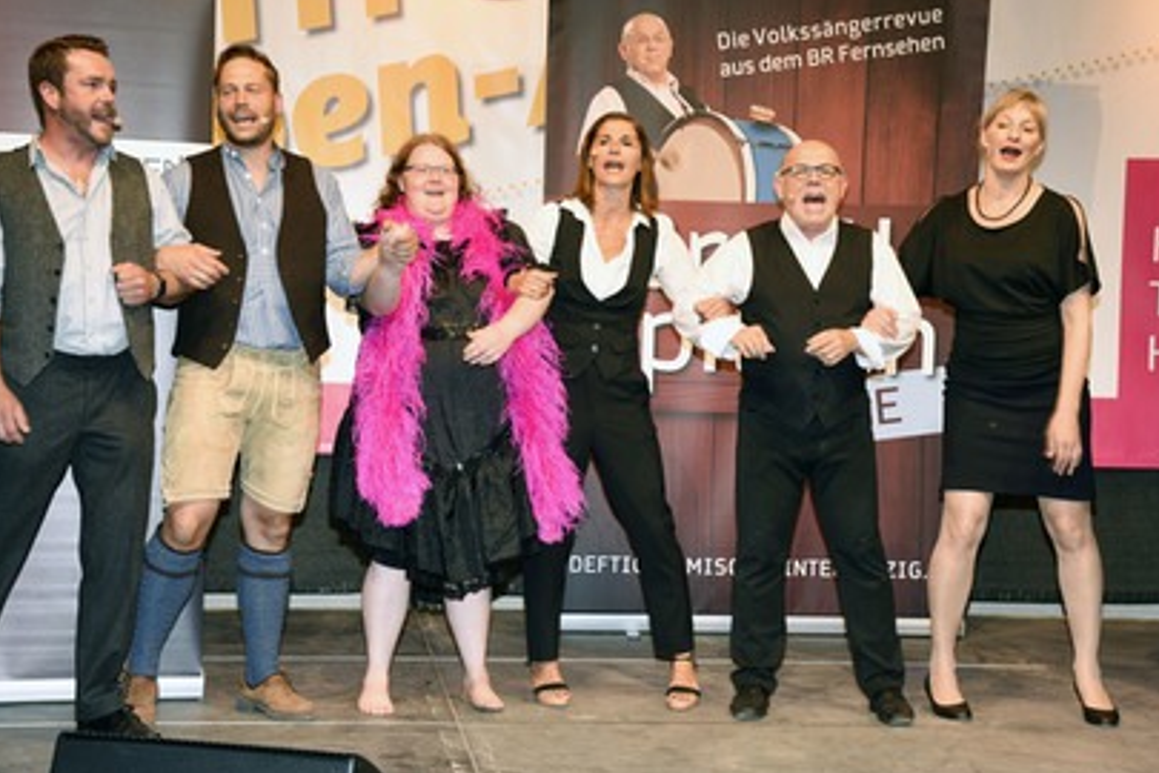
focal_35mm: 69
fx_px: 2221
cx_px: 531
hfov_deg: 29.2
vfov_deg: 19.7
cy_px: 372
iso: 1250
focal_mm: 62
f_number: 6.3
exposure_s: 1/100
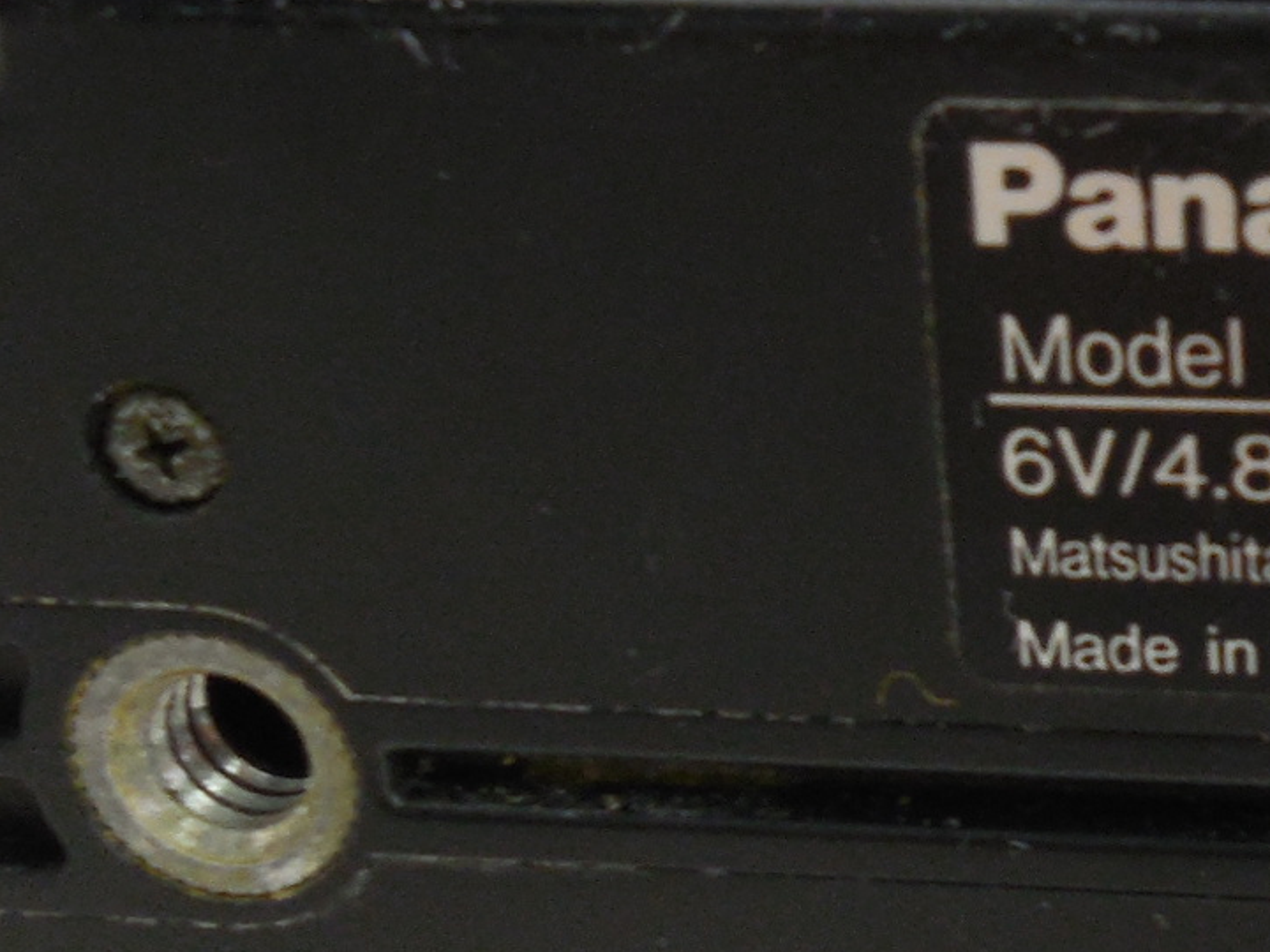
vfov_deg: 18.0
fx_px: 3008
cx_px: 1579
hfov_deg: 21.8
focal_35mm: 82
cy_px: 451
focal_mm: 4.6
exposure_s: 1/30
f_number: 3.5
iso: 250
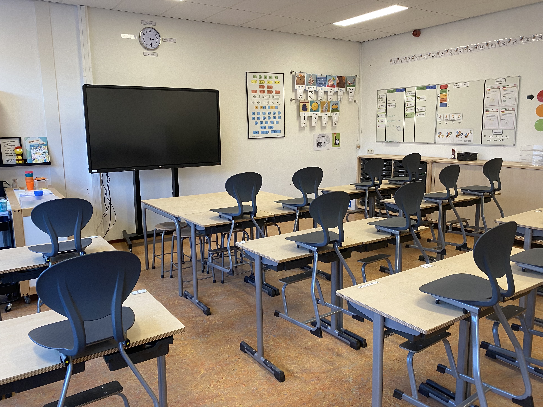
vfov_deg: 51.3
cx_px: 265
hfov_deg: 65.3
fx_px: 424
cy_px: 197
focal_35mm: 27
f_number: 1.8
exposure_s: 1/50
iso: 80
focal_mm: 4.25
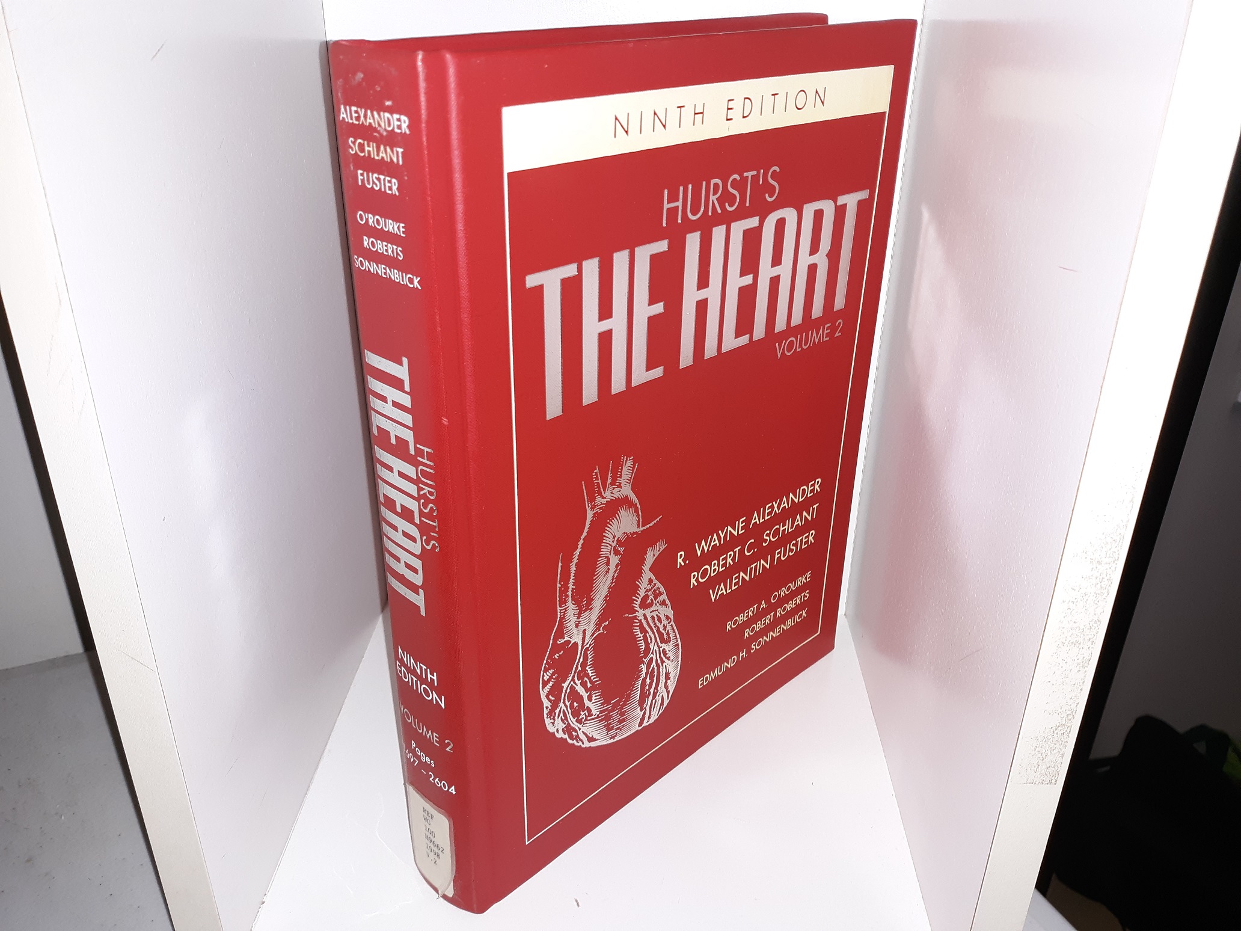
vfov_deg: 49.7
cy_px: 466
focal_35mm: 28
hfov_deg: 63.4
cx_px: 620
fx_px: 1004
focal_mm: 3.7
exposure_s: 1/60
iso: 64
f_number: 1.7
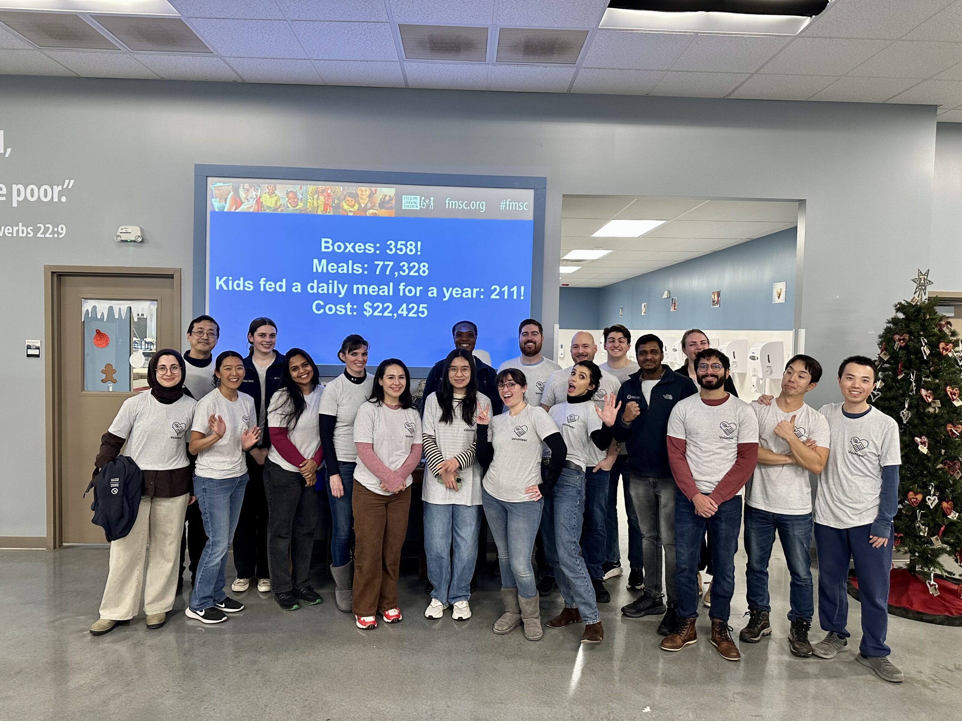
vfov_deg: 56.8
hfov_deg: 71.6
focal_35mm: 24
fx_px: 667
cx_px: 481
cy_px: 360
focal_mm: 6.86
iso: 250
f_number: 1.78
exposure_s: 1/67
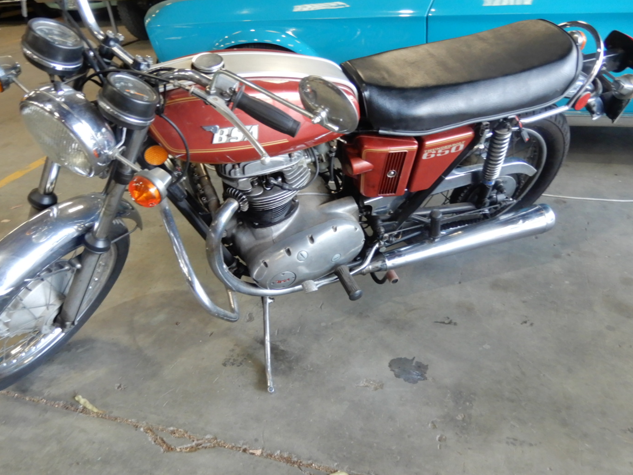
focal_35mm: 28
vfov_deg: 49.6
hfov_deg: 63.4
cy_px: 272
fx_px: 512
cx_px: 308
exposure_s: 1/30
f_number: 3.4
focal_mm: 4.3
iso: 280
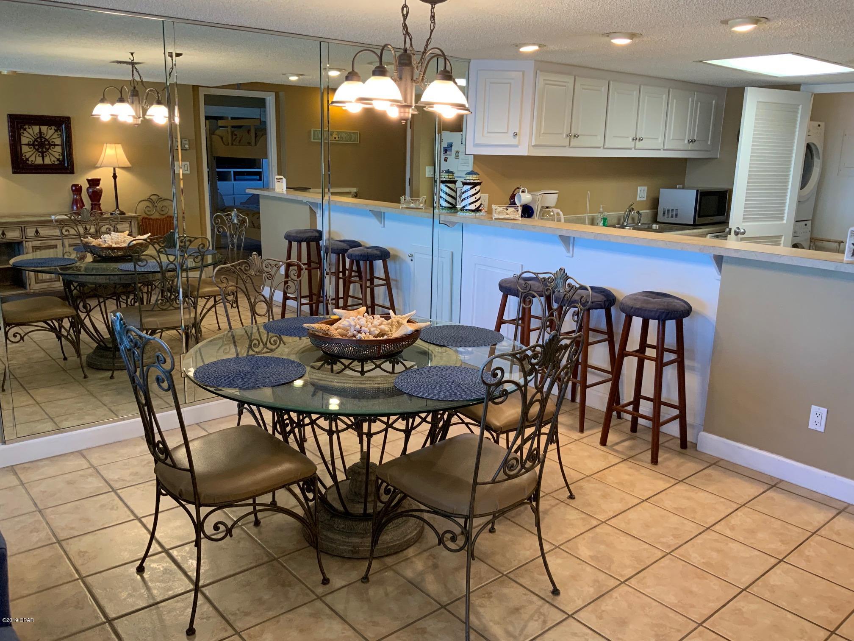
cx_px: 427
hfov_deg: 61.7
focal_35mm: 29
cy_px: 320
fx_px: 715
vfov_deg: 48.2
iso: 100
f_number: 1.8
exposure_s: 1/60
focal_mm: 3
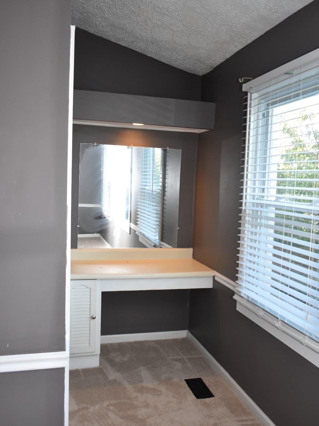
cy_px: 216
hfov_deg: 42.9
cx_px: 159
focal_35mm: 33
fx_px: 406
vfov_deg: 55.4
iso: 800
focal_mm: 20
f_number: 3.5
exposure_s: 1/200
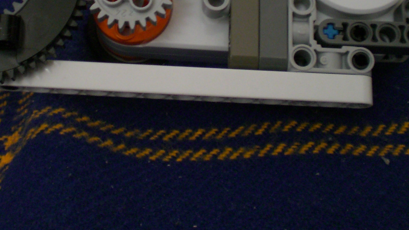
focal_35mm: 68
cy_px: 0
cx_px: 163
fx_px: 737
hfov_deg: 30.9
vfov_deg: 17.3
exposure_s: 1/2.5
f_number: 3.1
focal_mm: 6.3
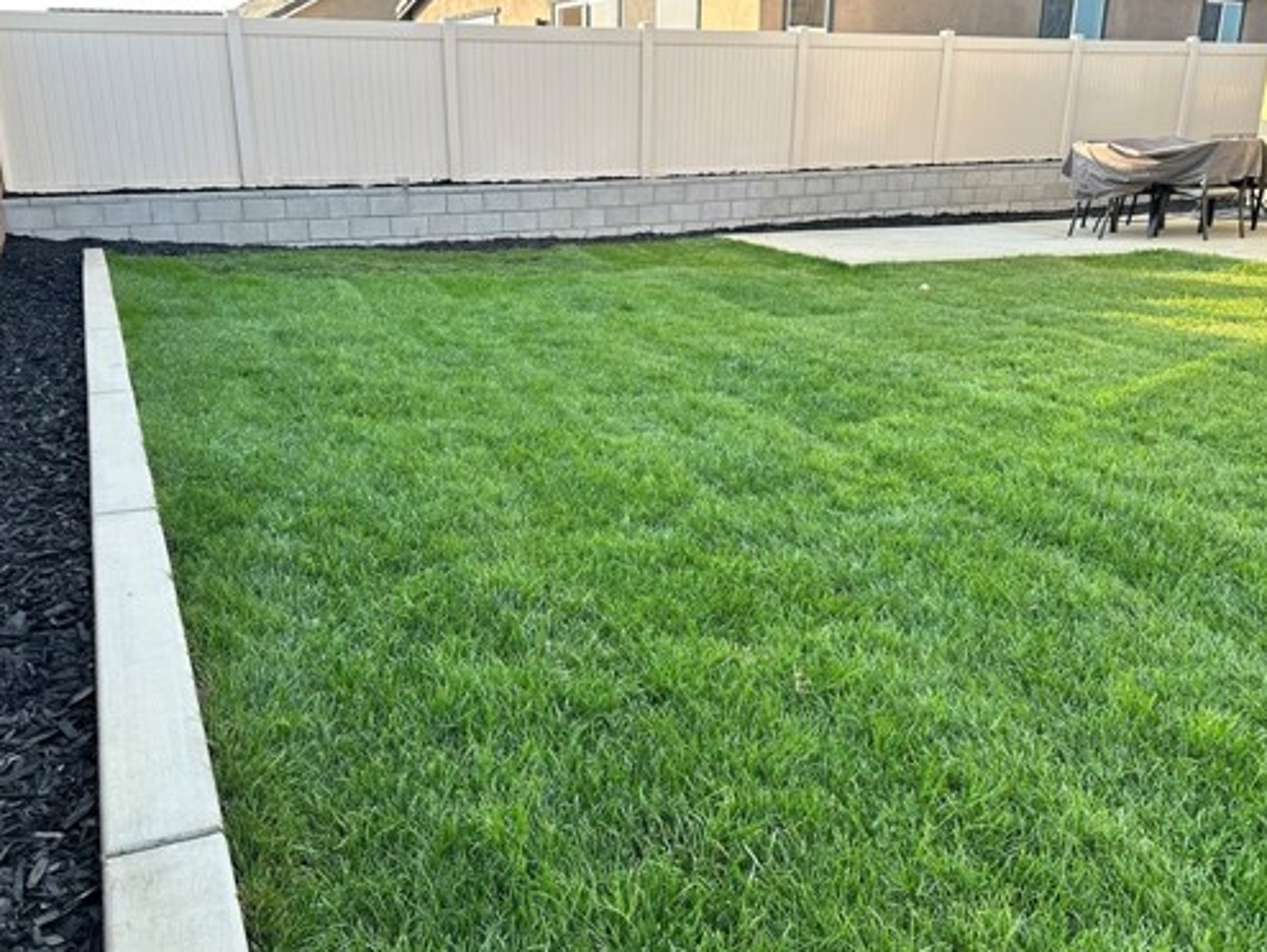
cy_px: 530
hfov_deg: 58.1
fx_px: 1135
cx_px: 553
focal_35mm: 31
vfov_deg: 45.4
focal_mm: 6.86
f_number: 1.78
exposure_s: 1/486
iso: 80
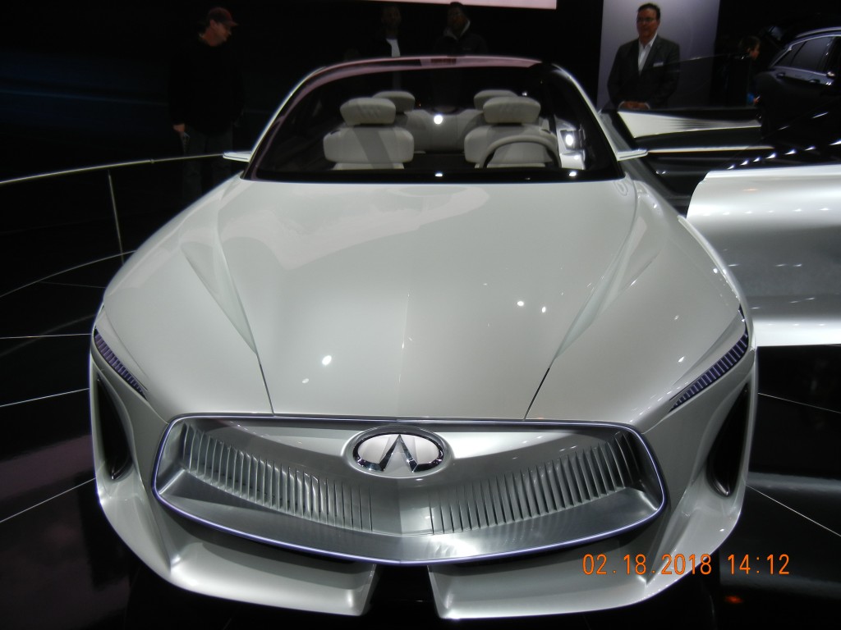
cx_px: 420
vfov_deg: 46.8
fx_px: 729
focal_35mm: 30
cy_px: 315
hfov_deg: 60.0
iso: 160
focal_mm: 5.4
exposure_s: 1/250
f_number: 3.5
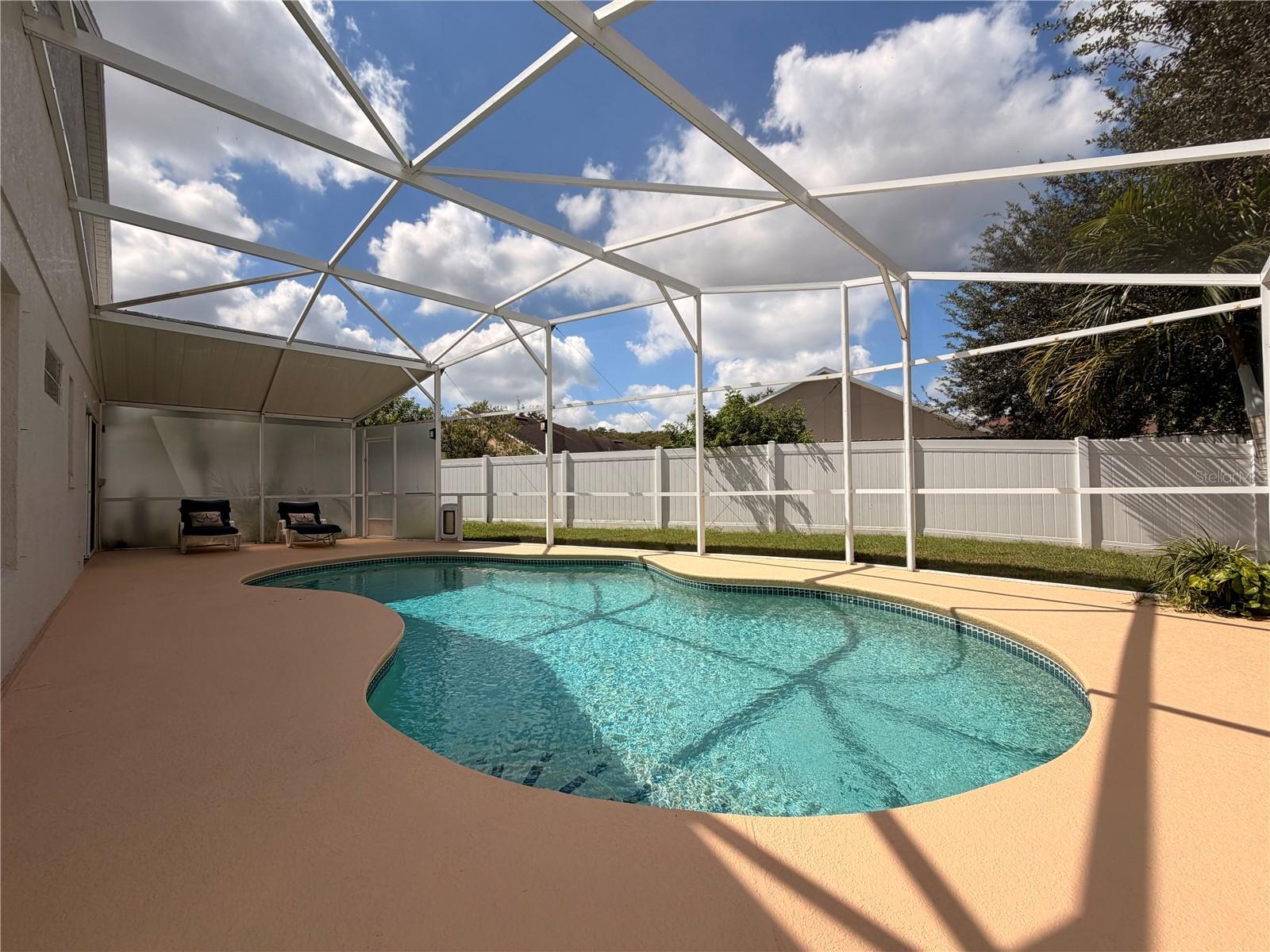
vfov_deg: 85.7
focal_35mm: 14
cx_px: 635
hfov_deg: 102.1
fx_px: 514
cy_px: 476
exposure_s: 1/876
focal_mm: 2.22
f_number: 2.2
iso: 20
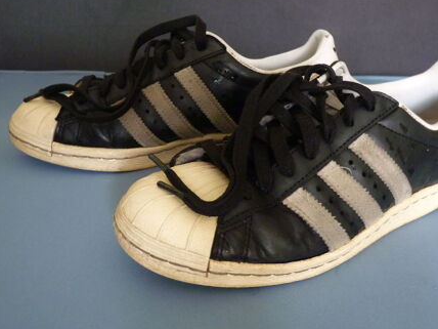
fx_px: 468
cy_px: 154
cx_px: 243
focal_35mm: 37
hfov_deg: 50.0
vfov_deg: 38.6
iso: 400
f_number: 3
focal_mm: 5.9
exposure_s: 1/6
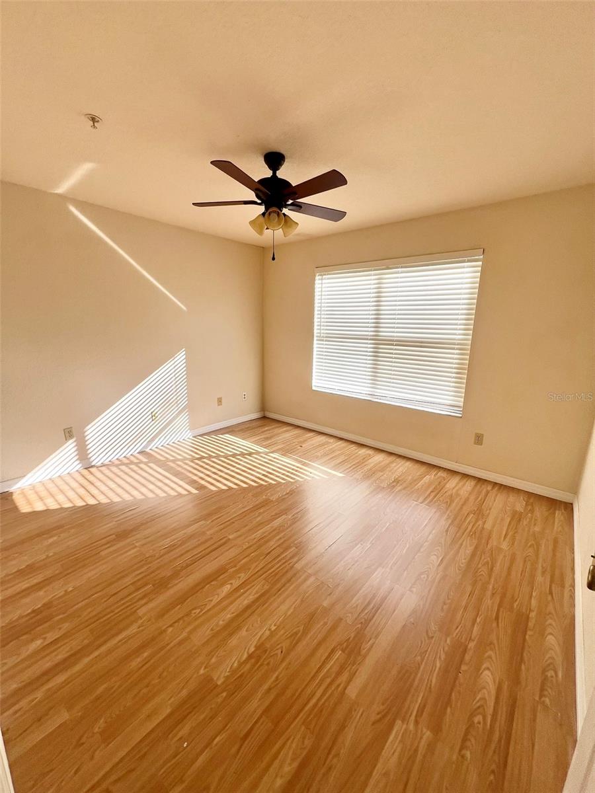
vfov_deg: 106.2
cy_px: 396
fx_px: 298
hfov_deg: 89.9
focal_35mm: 13
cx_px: 298
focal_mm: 1.57
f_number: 1.8
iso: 32
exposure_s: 1/241
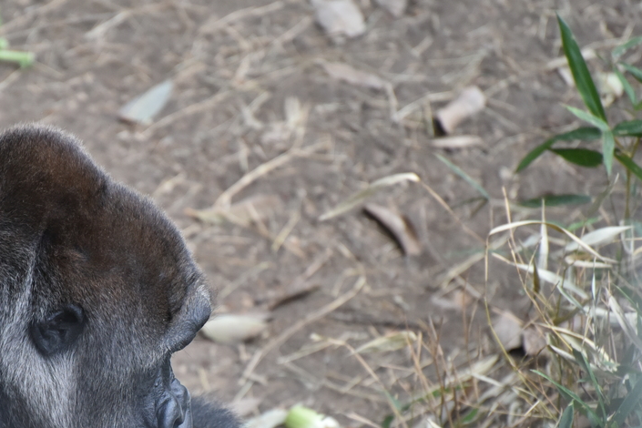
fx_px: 9718
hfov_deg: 3.8
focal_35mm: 545
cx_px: 115
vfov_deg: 2.5
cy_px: 351
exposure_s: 1/640
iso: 2000
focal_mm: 300
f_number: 5.6
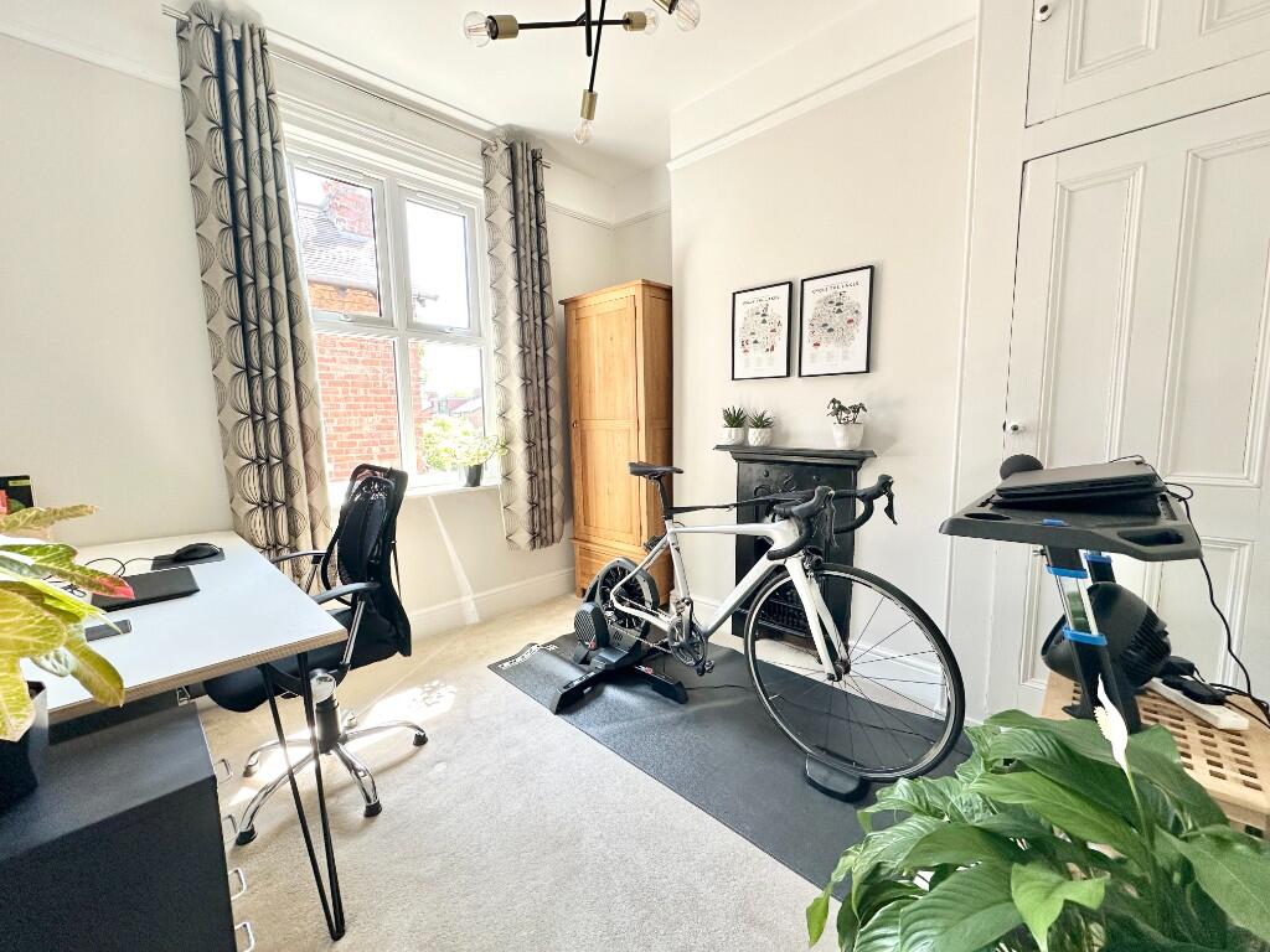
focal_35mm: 14
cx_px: 635
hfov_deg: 102.1
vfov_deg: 85.7
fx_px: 514
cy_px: 476
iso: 80
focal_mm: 2.22
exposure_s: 1/99
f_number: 2.2
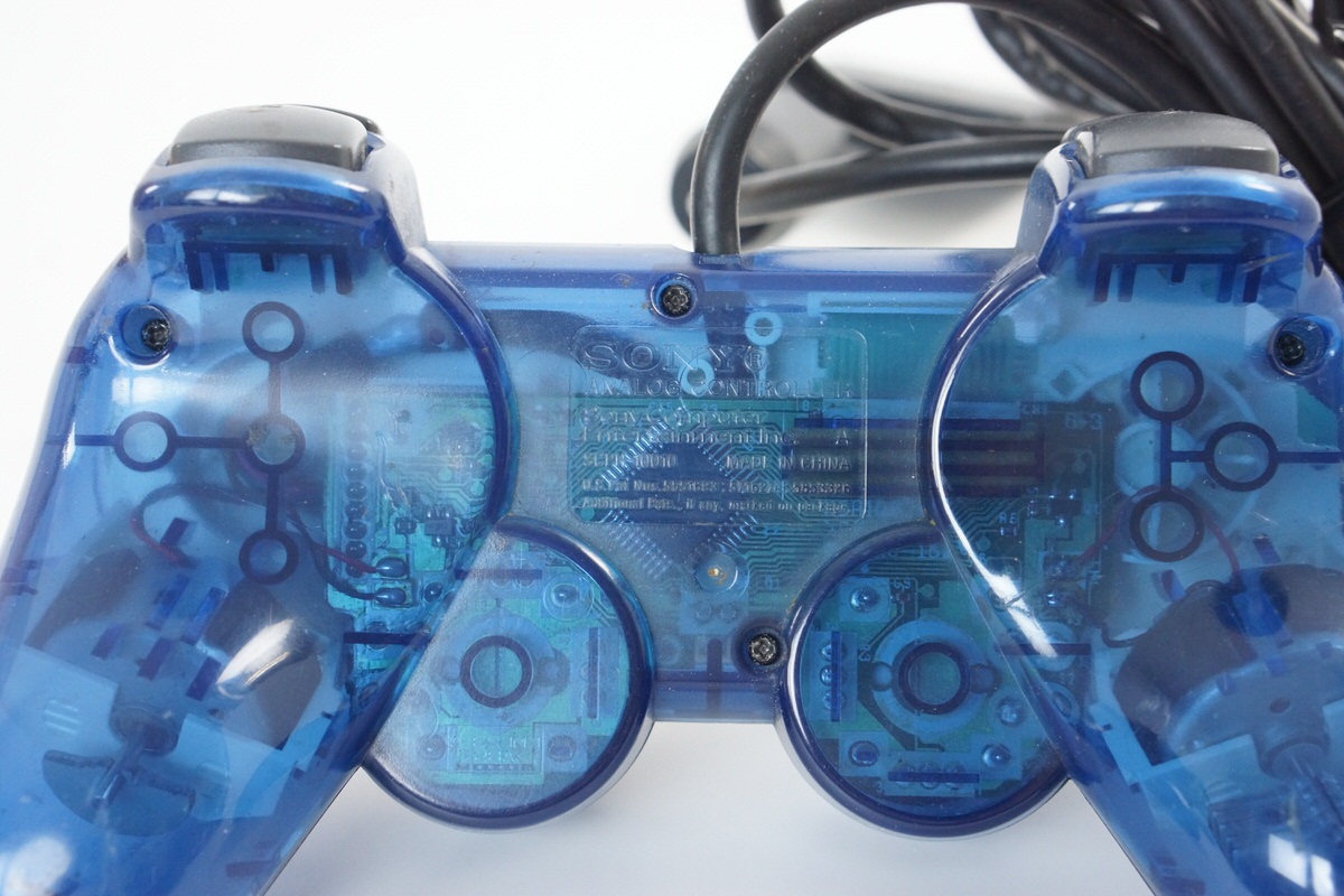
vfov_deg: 18.2
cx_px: 672
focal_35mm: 75
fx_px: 2800
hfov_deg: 27.0
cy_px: 448
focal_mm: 50
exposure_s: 1/60
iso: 1600
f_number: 6.3
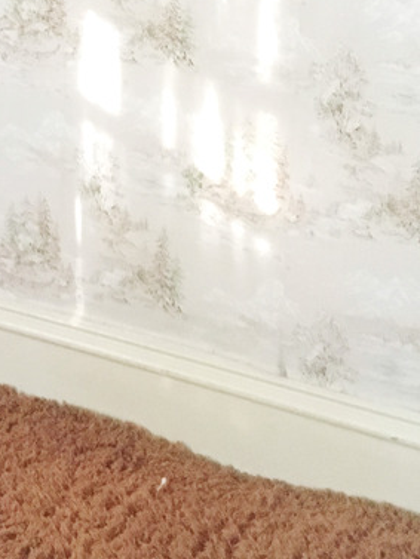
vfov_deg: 23.6
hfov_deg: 17.7
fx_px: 1293
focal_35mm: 80
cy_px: 25
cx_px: -58
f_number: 2.2
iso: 320
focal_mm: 4.15
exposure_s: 1/15
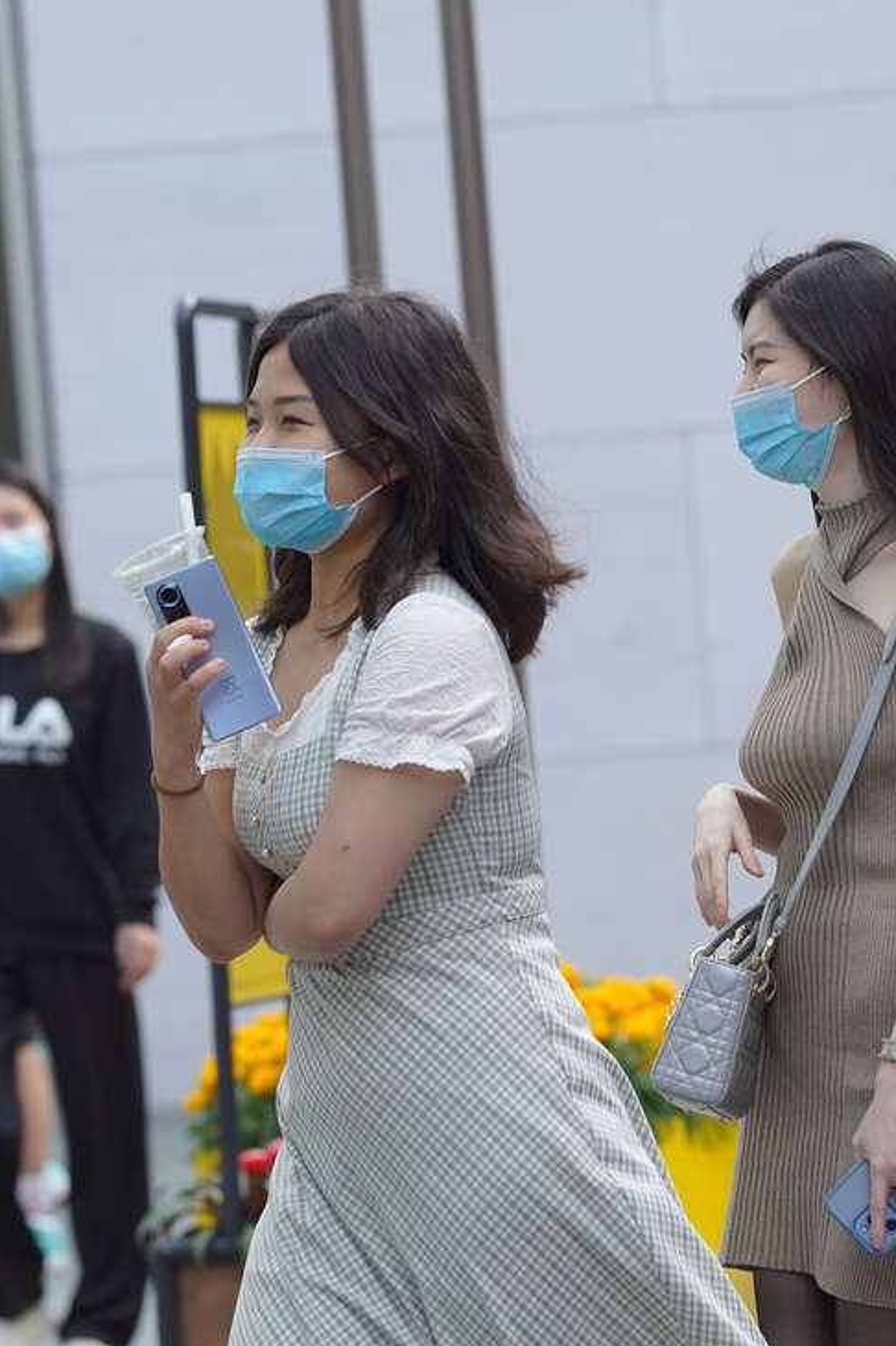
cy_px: 756
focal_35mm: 333
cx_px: 867
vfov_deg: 6.2
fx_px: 12443
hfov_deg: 4.1
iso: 320
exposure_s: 1/400
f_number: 4
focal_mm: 135
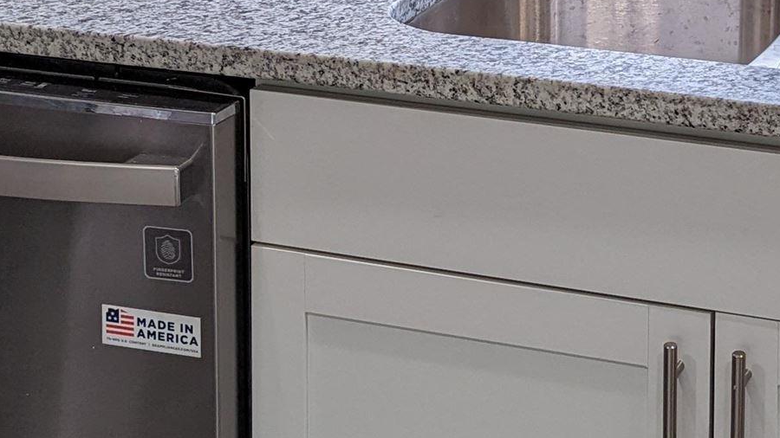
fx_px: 1841
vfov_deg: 12.7
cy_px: -274
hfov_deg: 23.5
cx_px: 659
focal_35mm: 89
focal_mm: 6.81
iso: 106
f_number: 1.85
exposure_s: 1/120
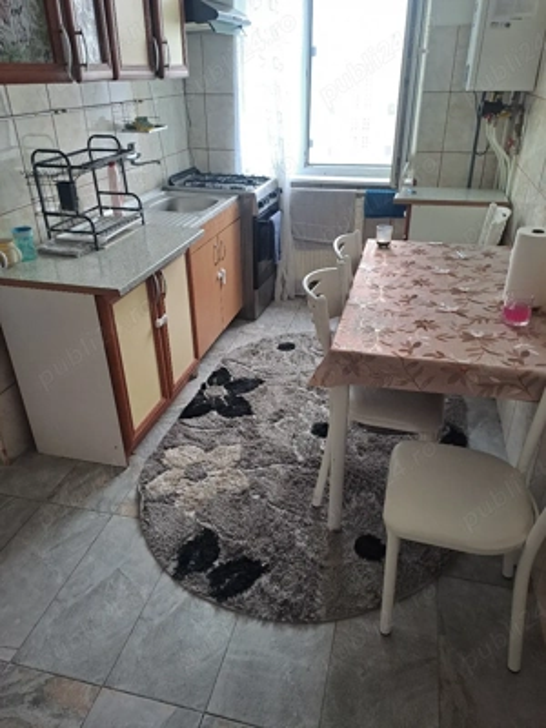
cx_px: 273
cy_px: 364
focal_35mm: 25
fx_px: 526
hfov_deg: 54.9
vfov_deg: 69.4
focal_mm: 4.65
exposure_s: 1/33
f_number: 1.8
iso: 80
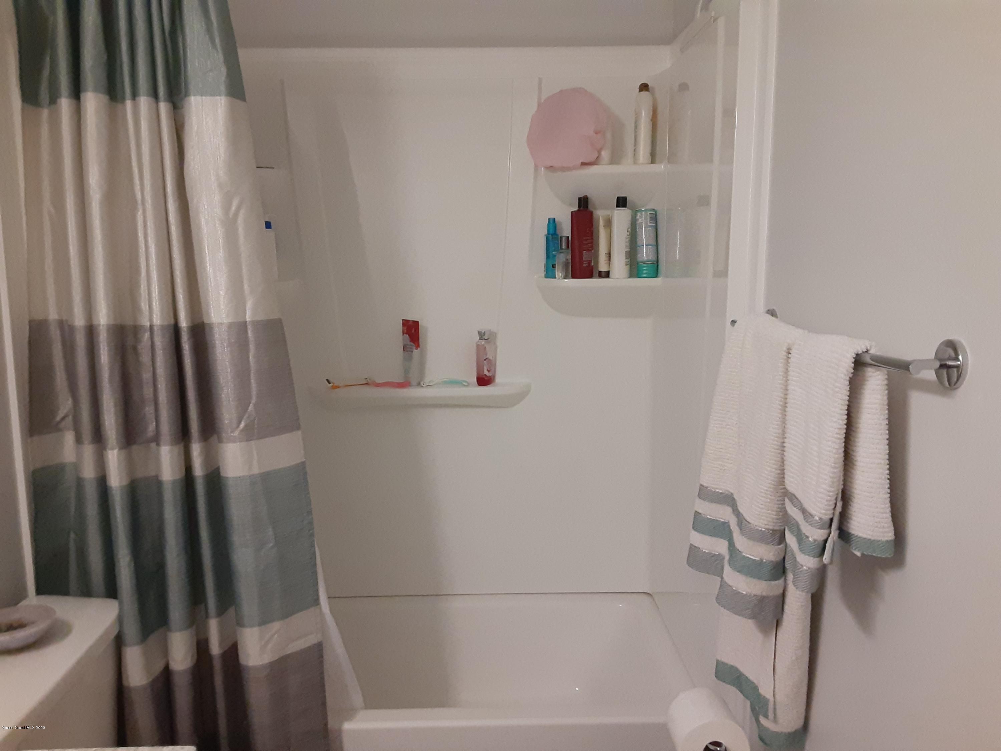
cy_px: 376
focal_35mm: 27
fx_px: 781
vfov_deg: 51.4
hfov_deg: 65.3
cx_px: 500
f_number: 1.9
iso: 320
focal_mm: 2.91
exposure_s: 1/60
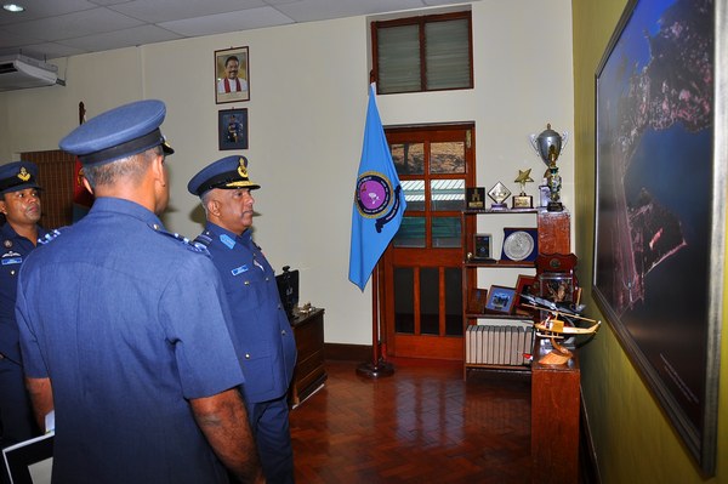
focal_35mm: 27
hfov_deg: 67.4
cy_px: 242
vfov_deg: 47.9
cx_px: 364
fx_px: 546
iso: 200
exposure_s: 1/200
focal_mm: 18
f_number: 3.5
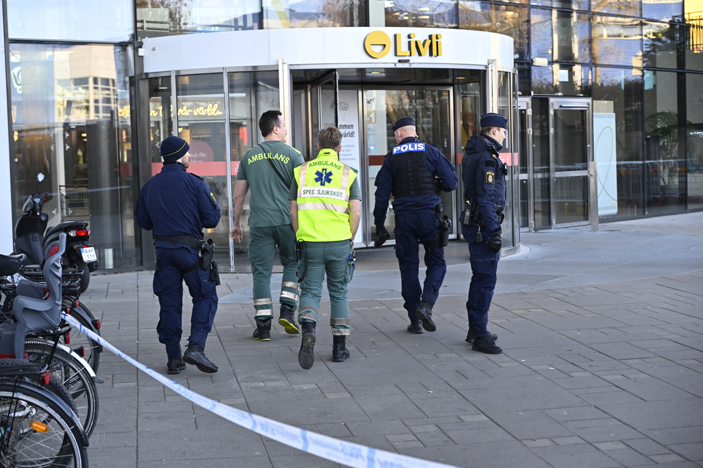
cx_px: 352
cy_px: 234
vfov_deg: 22.6
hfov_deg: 33.4
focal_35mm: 60
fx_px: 1171
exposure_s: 1/400
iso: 560
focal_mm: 60
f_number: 4
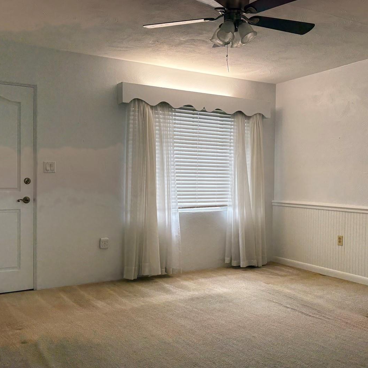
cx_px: 178
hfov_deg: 47.2
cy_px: 192
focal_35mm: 35
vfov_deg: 47.2
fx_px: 421
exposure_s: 1/231
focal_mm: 5.96
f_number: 1.6
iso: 100
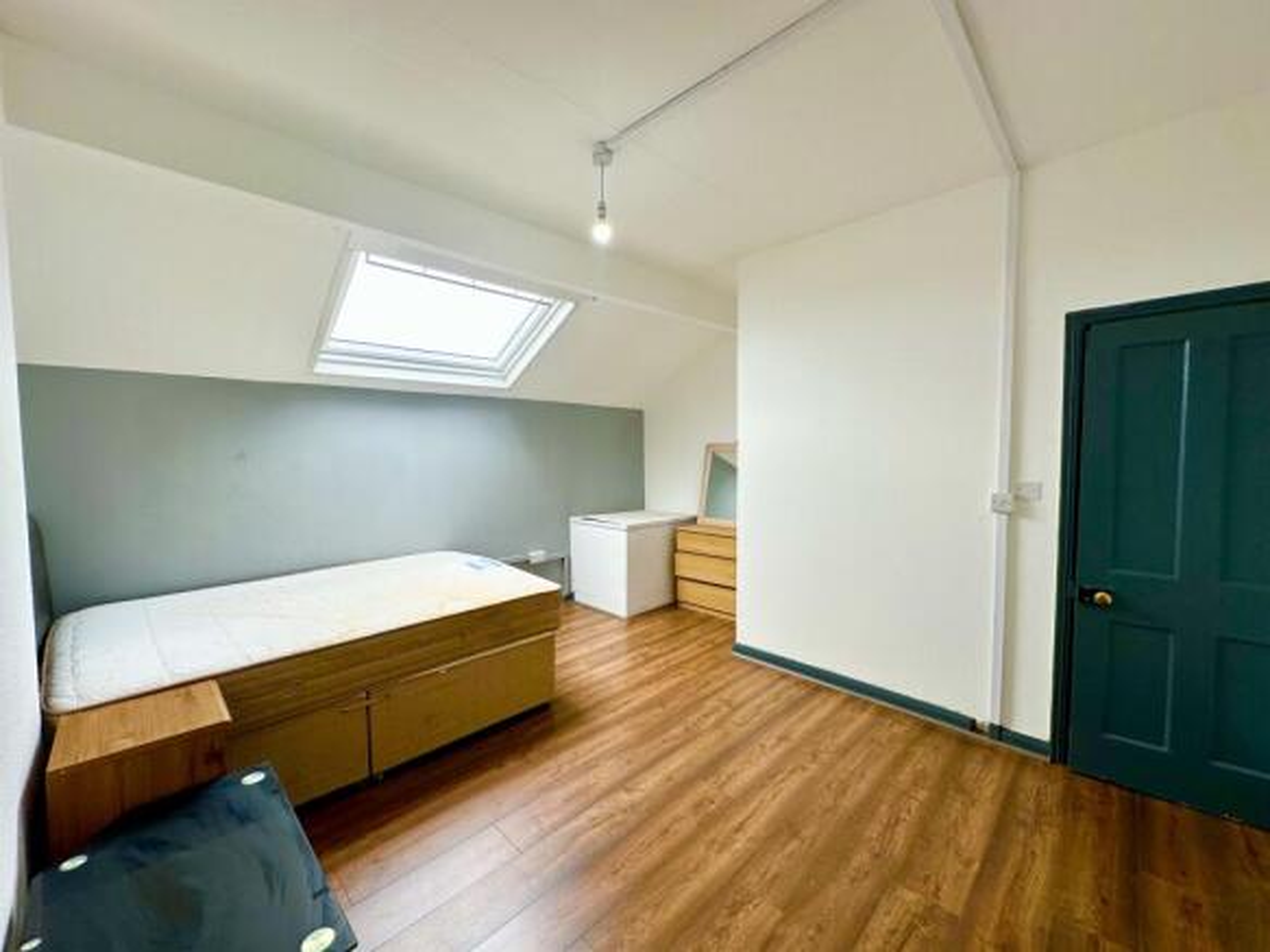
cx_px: 635
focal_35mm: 14
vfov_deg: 85.7
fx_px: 514
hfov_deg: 102.1
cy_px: 476
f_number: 2.2
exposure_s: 1/99
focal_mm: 2.22
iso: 64
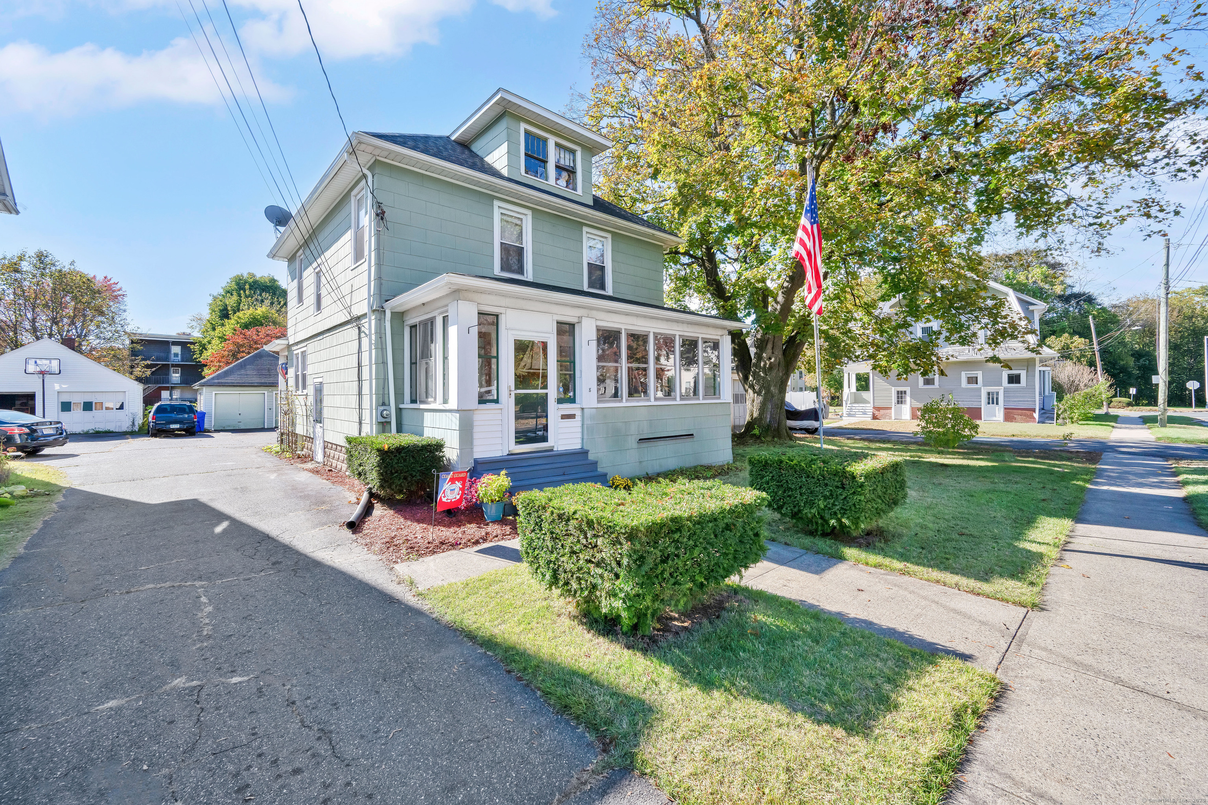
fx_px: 470
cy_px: 402
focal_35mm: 14
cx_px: 604
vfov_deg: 81.2
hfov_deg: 104.3
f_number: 9
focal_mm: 14
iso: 640
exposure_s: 1/640
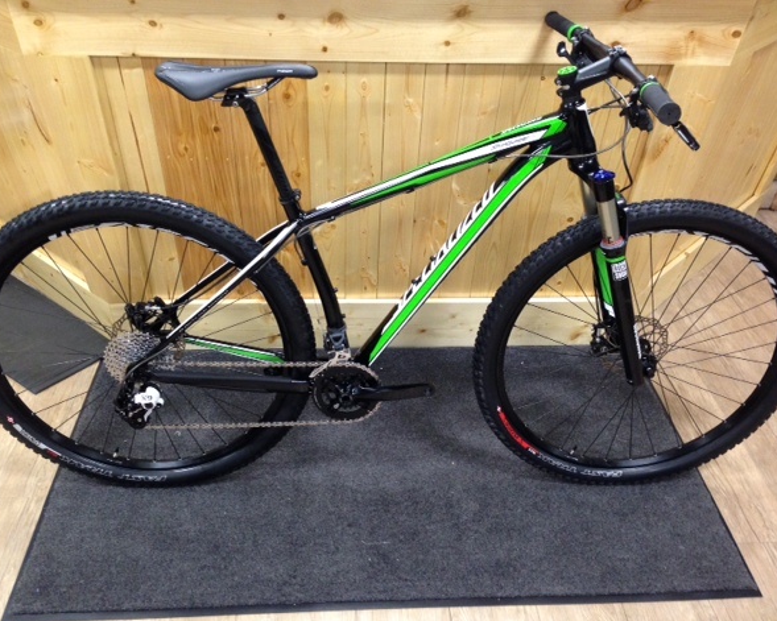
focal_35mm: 35
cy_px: 315
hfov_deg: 51.5
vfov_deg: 42.2
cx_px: 381
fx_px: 805
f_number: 2.4
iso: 250
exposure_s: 1/20
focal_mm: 4.12
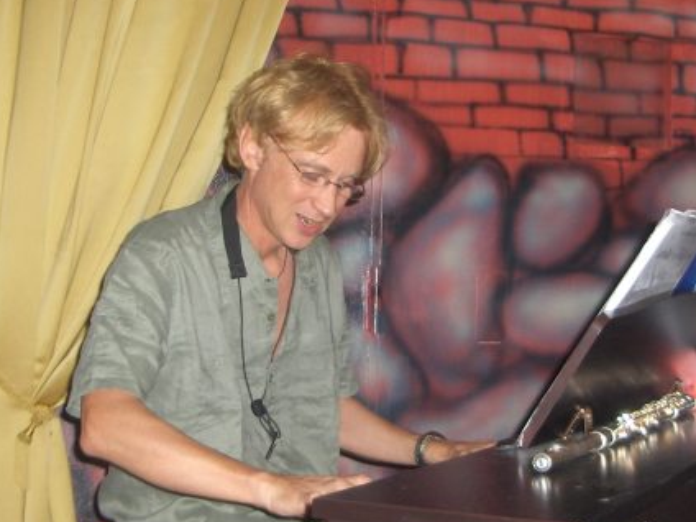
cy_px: 271
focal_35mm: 66
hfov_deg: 29.3
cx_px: 409
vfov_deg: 22.3
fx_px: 1327
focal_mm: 5.8
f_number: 2.6
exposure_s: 1/60
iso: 100
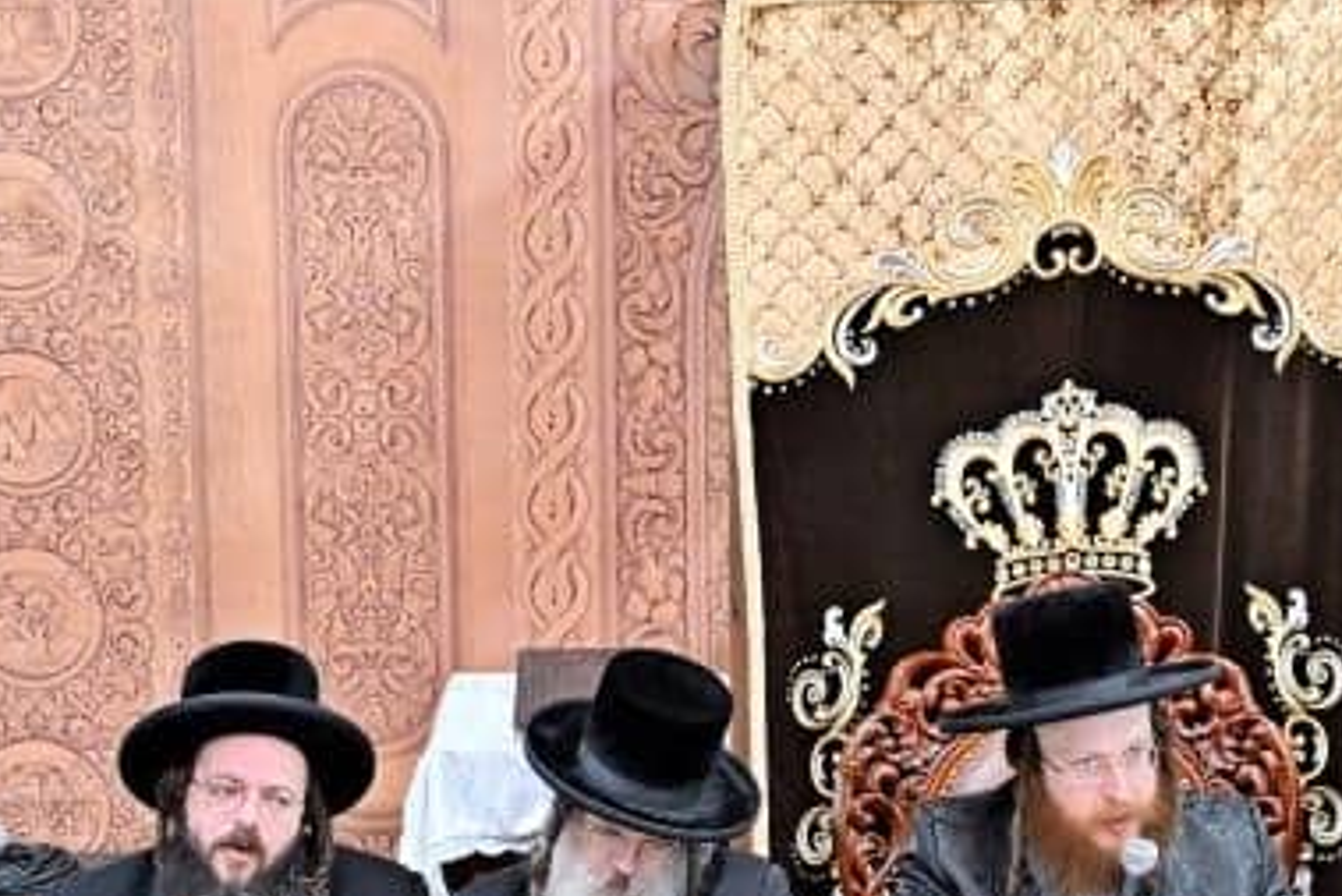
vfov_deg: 12.7
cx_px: 1041
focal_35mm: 108
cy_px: 629
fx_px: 4027
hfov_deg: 18.8
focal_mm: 40
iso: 800
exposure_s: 1/160
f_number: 4
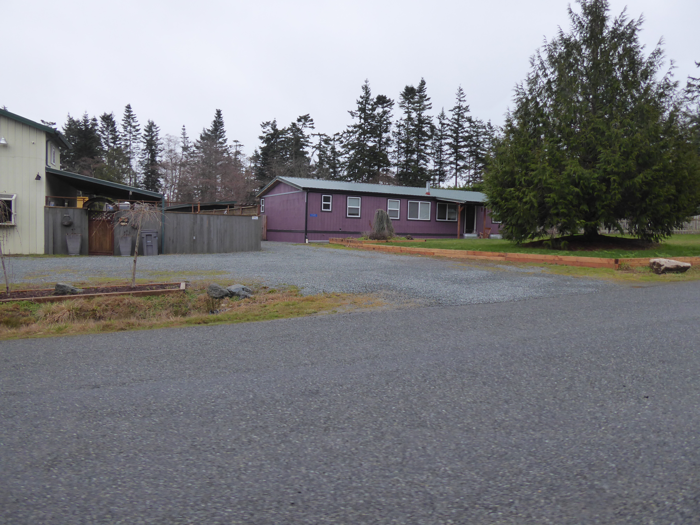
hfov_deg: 69.4
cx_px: 350
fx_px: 506
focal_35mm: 25
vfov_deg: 54.9
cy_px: 262
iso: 125
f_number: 3.3
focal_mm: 4.3
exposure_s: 1/160
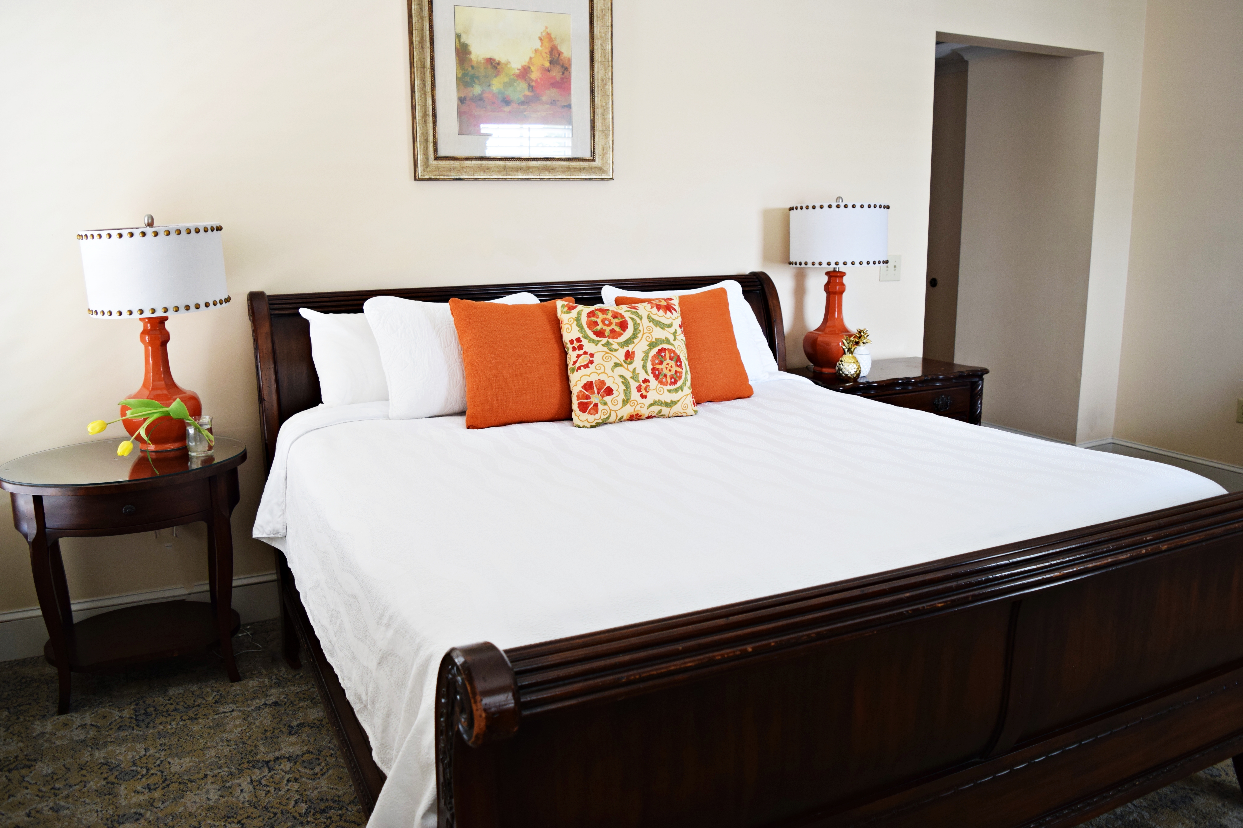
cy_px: 414
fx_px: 932
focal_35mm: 27
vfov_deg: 47.9
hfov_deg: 67.4
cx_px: 622
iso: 560
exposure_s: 1/30
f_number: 3.5
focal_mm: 18
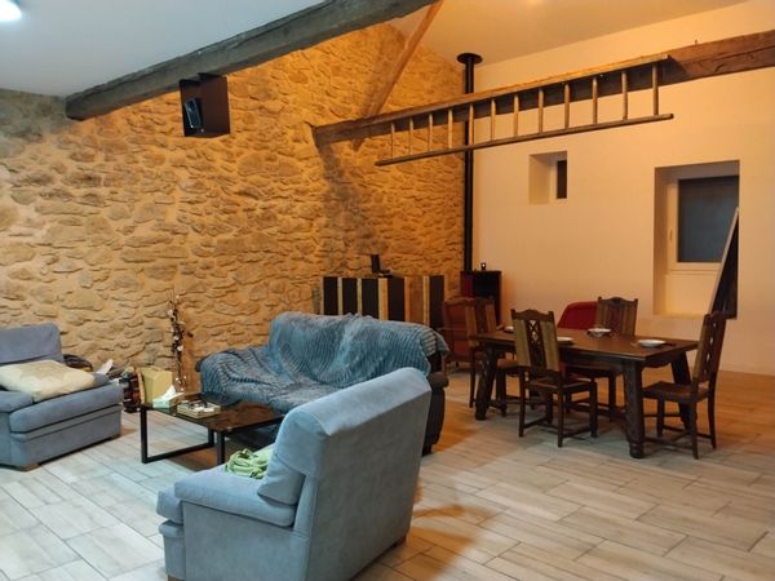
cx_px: 388
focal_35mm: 29
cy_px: 290
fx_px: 649
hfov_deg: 61.7
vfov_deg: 48.2
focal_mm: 4.22
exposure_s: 1/20
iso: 800
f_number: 1.8
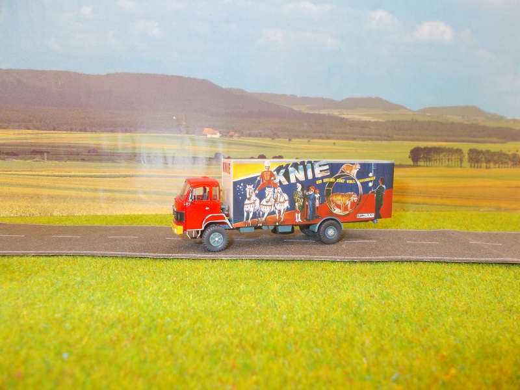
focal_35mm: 26
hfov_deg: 67.3
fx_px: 391
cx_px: 260
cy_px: 195
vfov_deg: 53.1
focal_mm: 4.6
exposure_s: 1/25
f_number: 3.2
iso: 200
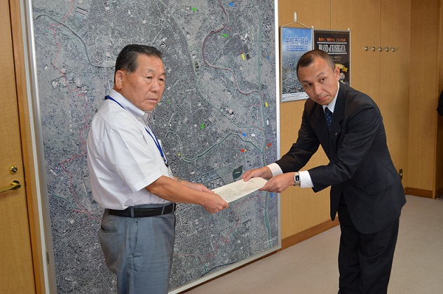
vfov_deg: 34.1
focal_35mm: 39
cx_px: 222
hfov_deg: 49.6
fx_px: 479
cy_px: 147
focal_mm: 26
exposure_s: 1/50
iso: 400
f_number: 4.2
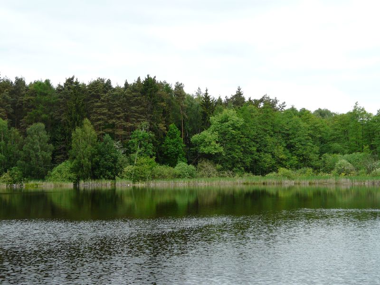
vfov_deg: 28.0
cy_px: 142
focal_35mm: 52
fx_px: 571
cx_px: 190
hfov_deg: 36.8
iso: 100
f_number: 4
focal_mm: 8.5
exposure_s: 1/200
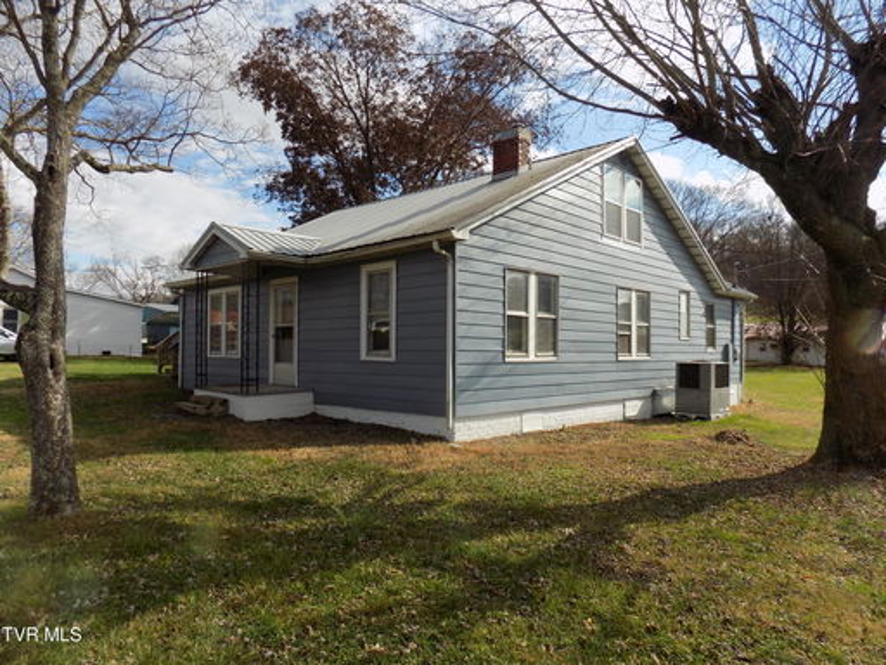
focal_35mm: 23
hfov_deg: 73.9
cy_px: 332
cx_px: 443
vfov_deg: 58.9
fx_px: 589
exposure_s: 1/1000
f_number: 3.1
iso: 80
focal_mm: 4
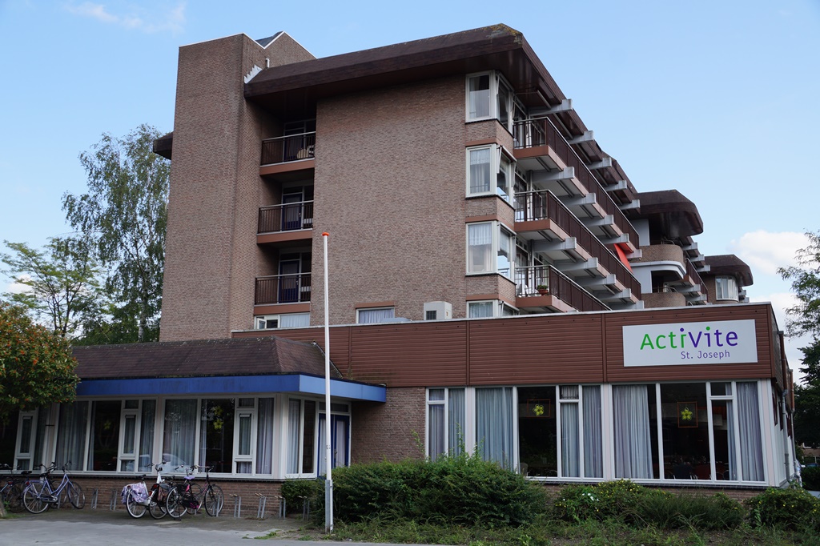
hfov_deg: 49.6
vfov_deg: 34.2
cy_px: 273
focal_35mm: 39
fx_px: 888
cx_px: 410
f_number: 8
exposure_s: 1/125
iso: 100
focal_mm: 26
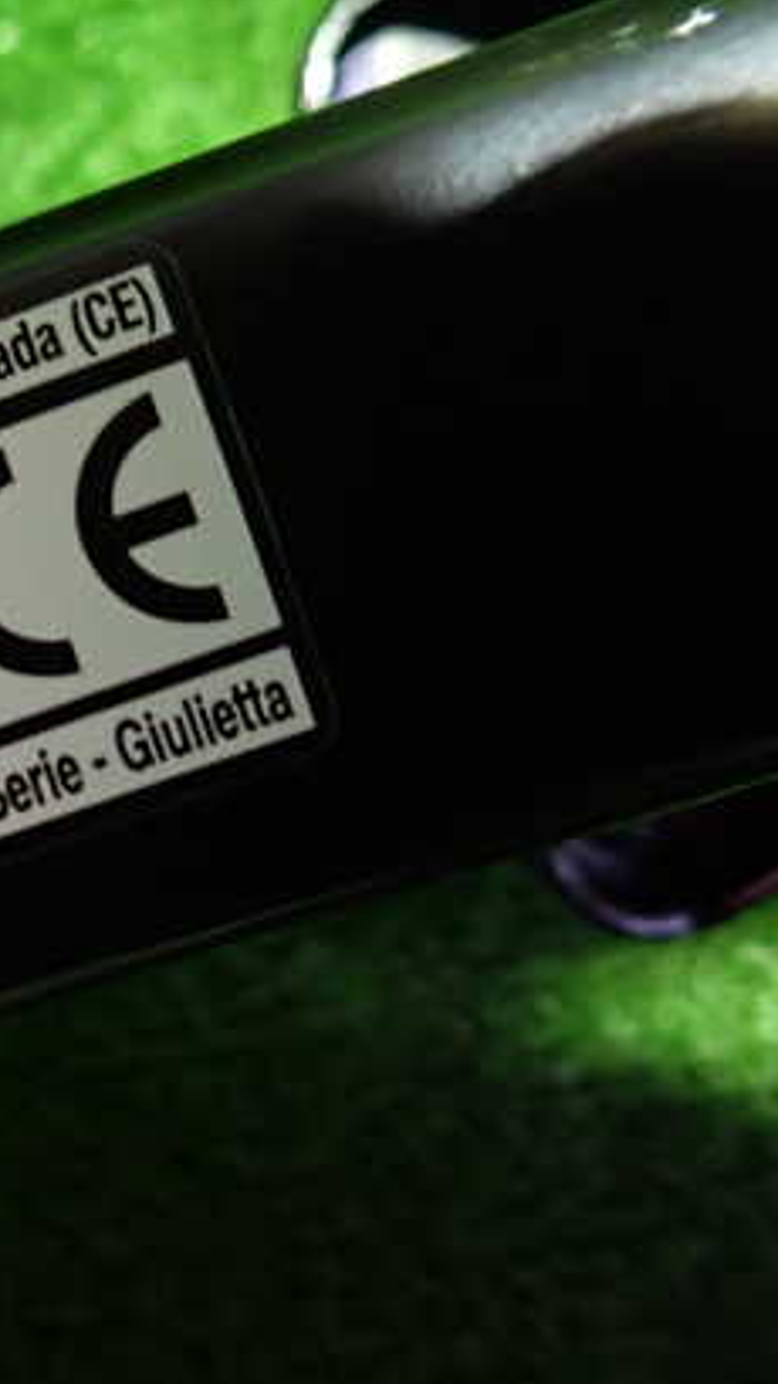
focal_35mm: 40
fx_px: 1467
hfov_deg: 27.0
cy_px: 734
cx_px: -101
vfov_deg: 50.5
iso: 500
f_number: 2
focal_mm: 4.5
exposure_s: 1/30
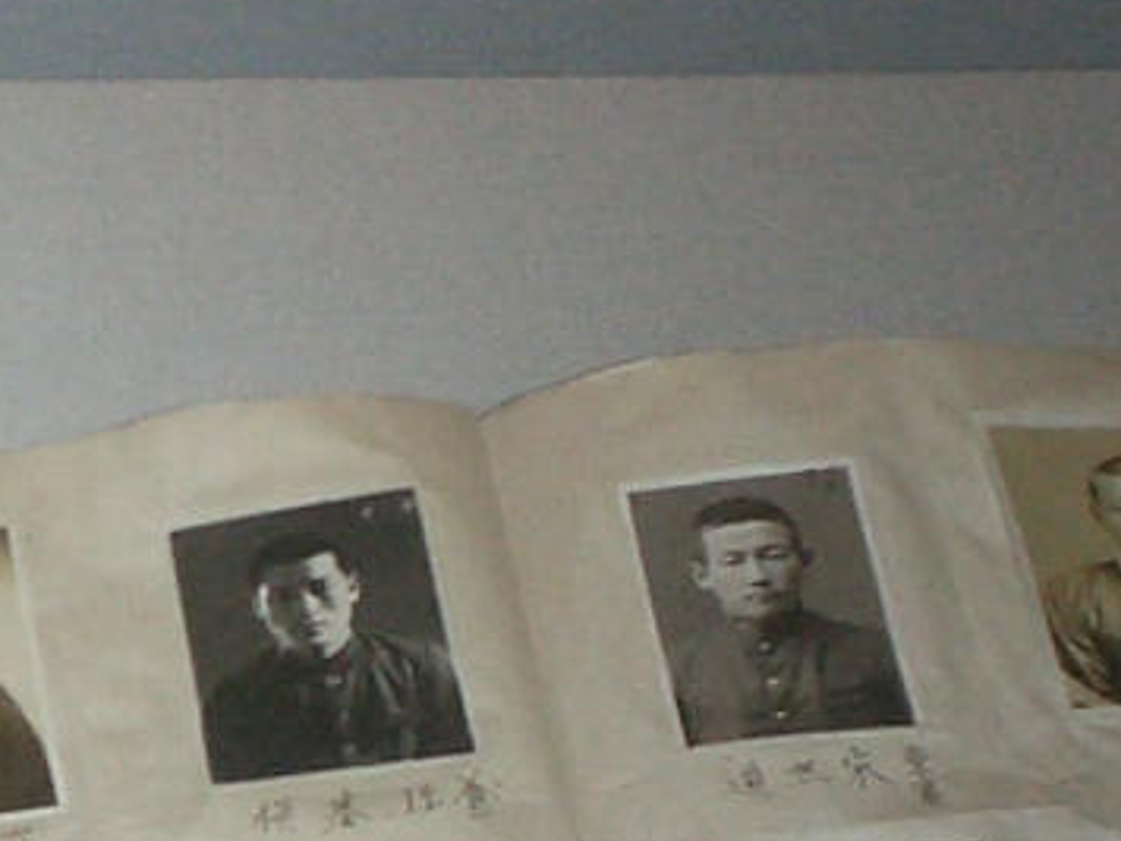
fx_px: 4307
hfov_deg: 14.2
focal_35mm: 133
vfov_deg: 11.0
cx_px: -381
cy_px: 986
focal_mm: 5.6
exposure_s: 1/40
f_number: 3.5
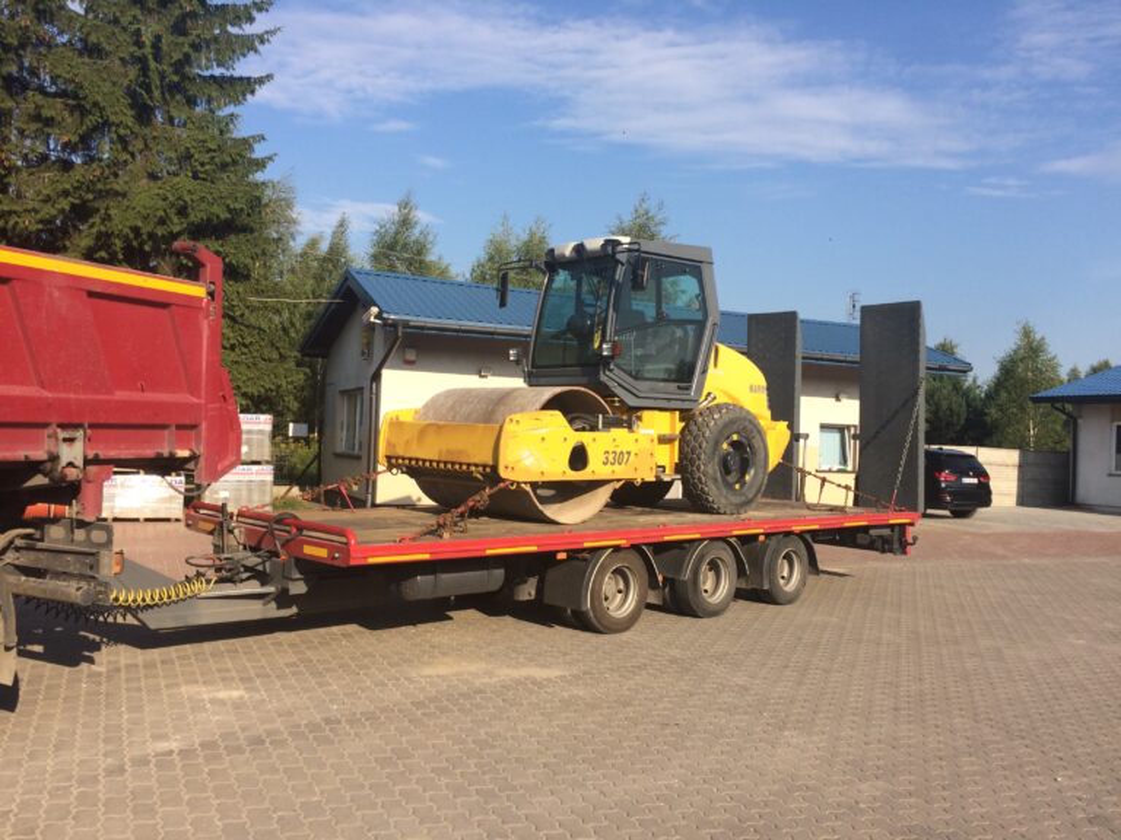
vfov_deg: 48.2
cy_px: 420
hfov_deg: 61.7
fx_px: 939
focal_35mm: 29
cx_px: 560
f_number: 2.2
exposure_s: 1/1709
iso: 32
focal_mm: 4.15
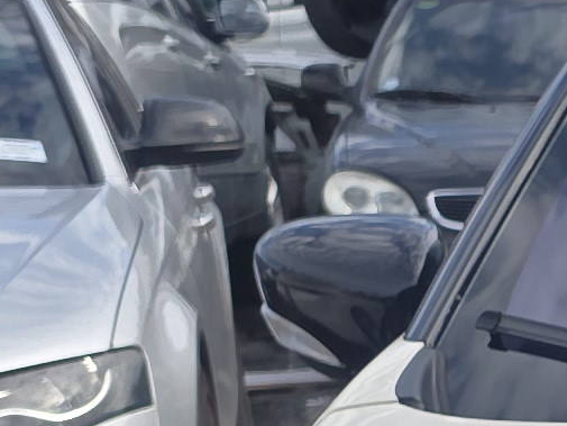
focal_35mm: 182
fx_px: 2982
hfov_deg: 9.5
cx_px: 1410
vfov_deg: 7.5
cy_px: 1097
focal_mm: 6.3
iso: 12
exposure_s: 1/374
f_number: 1.7
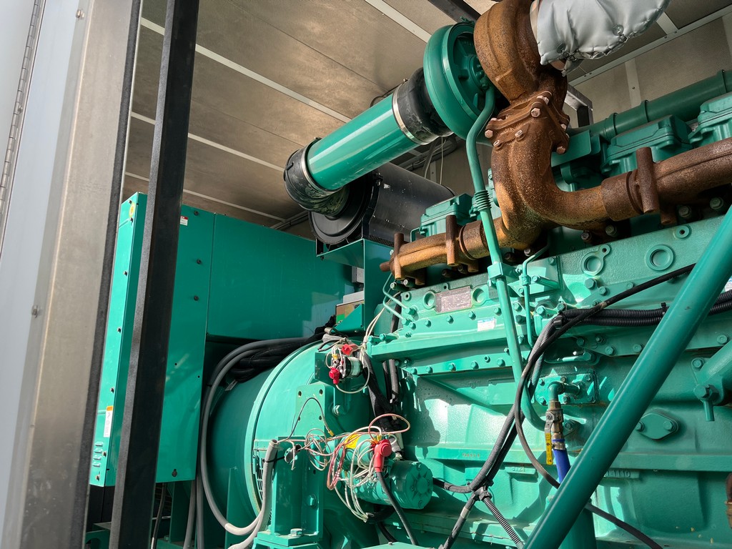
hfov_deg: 67.3
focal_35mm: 26
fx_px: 550
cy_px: 274
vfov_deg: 53.1
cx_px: 366
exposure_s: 1/804
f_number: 1.6
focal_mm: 5.1
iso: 50
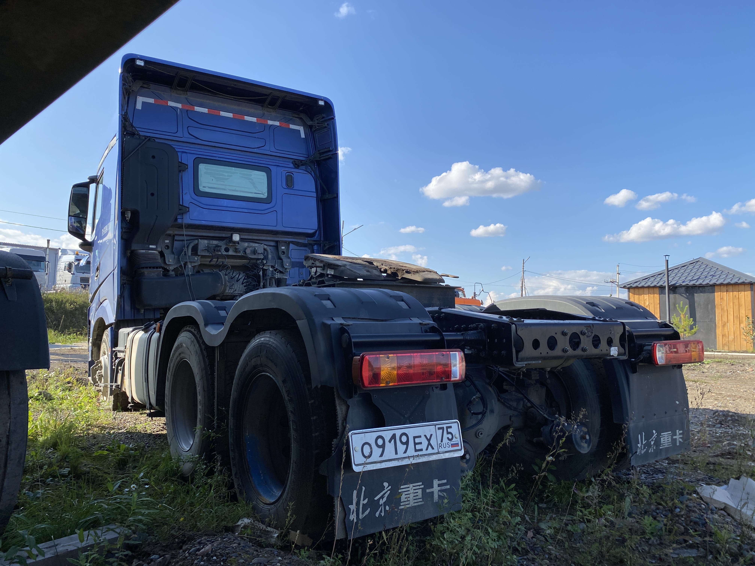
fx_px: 567
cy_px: 283
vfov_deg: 53.1
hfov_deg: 67.3
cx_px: 378
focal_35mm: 26
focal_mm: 4.25
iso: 32
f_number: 1.8
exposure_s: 1/1585
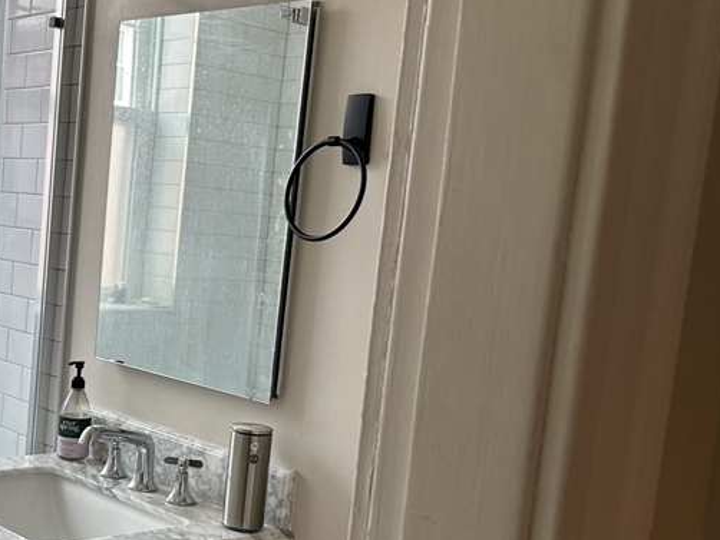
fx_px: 1103
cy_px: 364
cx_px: 153
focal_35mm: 53
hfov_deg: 35.1
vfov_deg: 27.4
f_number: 1.5
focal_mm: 5.7
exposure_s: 1/120
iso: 50
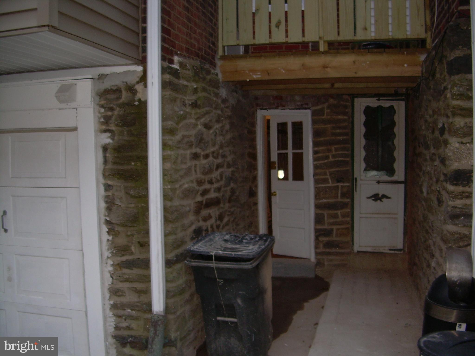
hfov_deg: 49.0
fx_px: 521
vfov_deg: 37.7
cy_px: 178
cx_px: 238
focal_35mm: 38
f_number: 2.8
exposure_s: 1/60
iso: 50
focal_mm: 6.3
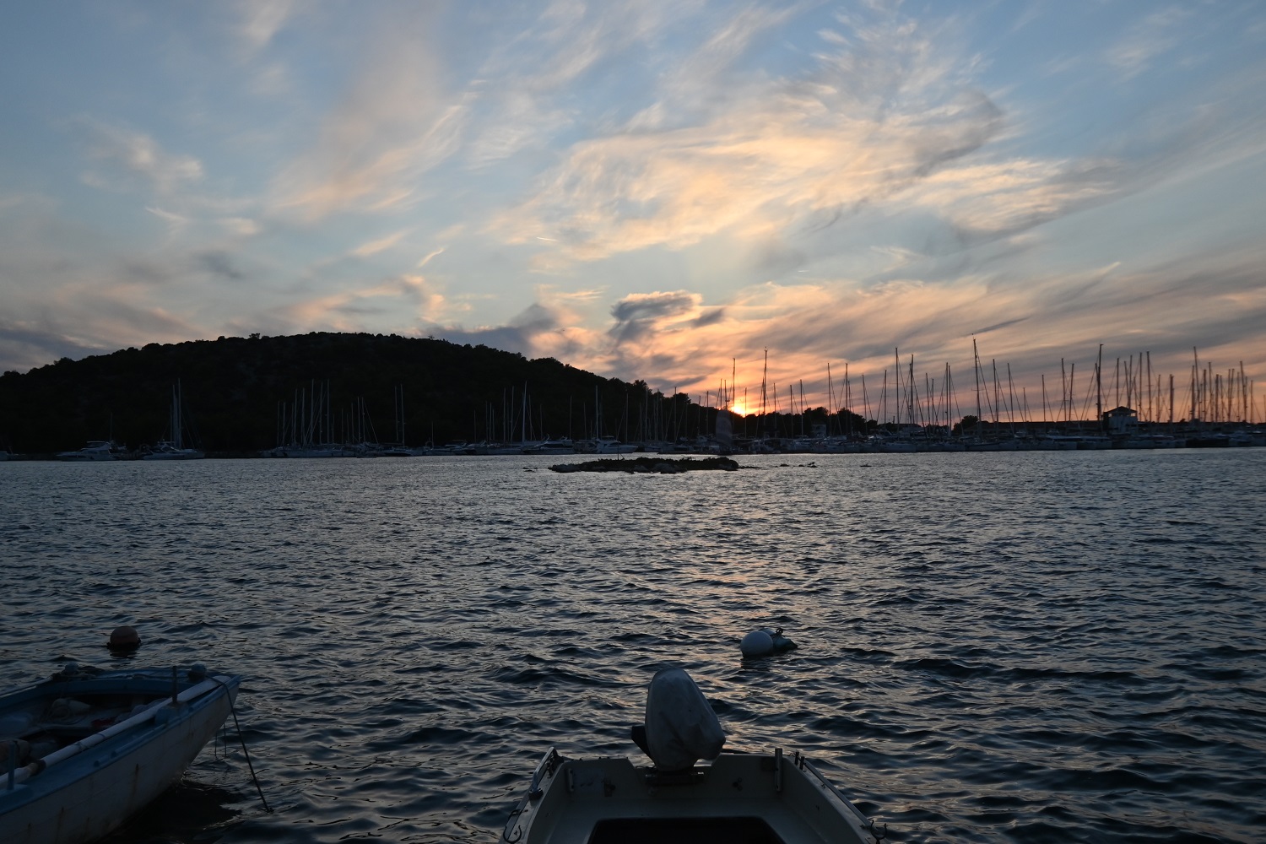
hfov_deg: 53.1
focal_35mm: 36
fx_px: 1266
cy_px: 422
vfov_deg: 36.9
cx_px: 633
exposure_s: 1/1000
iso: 250
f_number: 4
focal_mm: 24
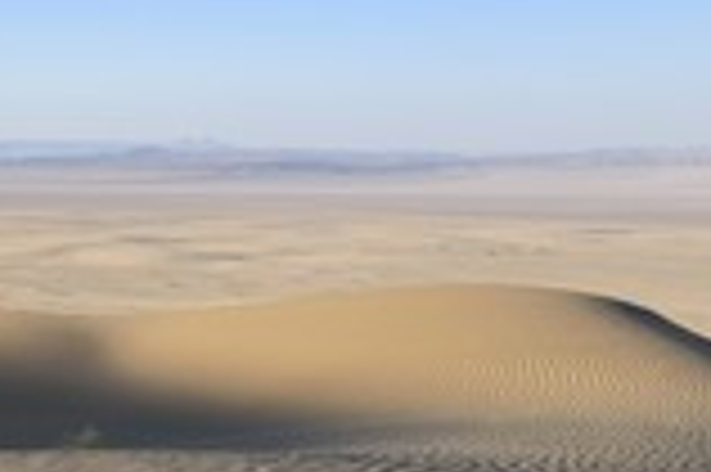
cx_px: 0
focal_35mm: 77
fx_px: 1519
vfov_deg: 17.3
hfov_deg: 25.1
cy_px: 450
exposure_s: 1/200
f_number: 13
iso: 400
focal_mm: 29
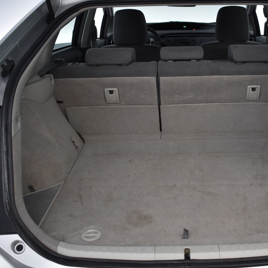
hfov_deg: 38.7
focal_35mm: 43
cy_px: 132
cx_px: 181
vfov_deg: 39.2
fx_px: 377
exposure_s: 1/30
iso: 560
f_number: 3.8
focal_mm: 22
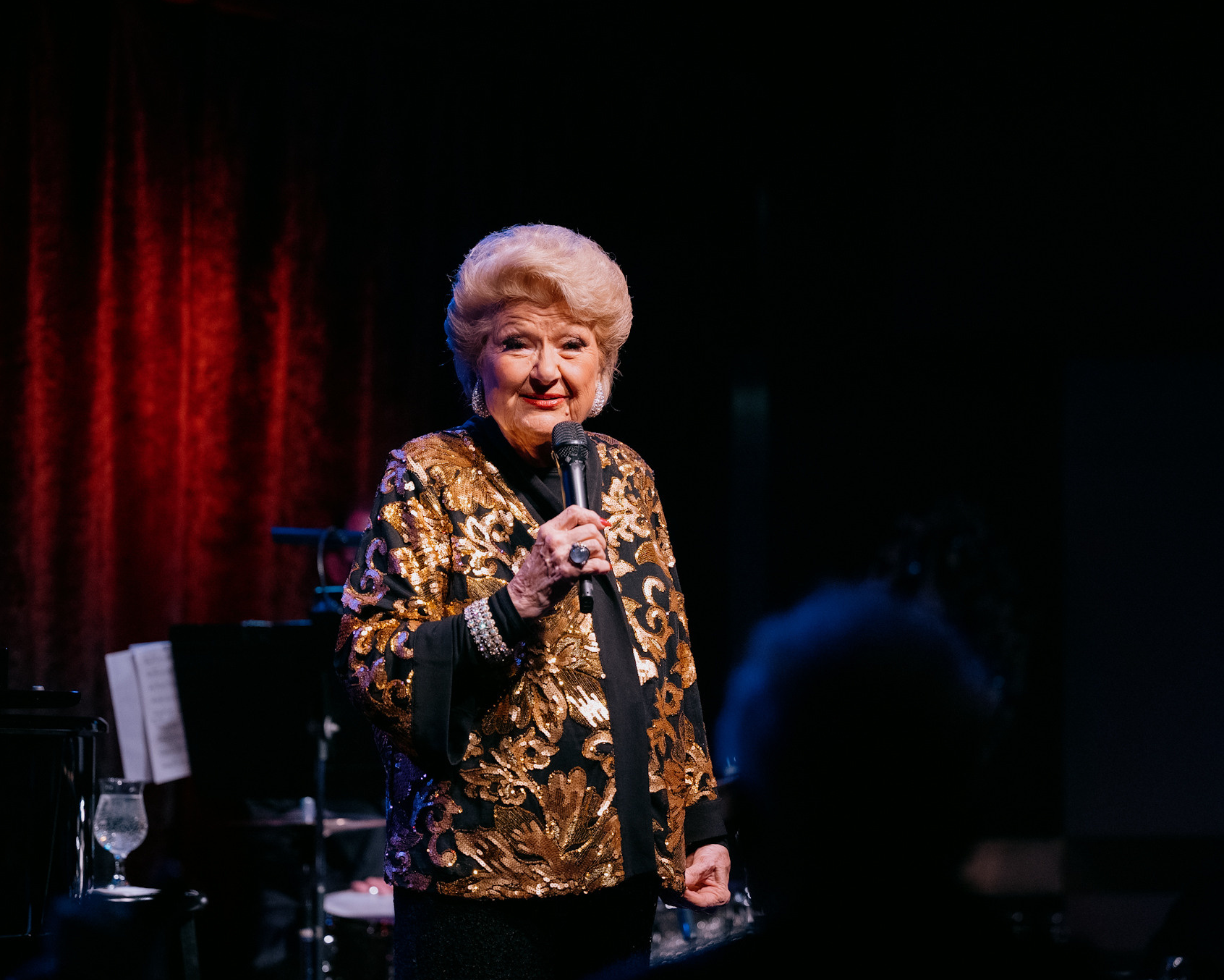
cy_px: 491
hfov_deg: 16.4
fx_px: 4239
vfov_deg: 13.2
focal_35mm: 117
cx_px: 642
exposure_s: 1/320
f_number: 2.8
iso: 1000
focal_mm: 103
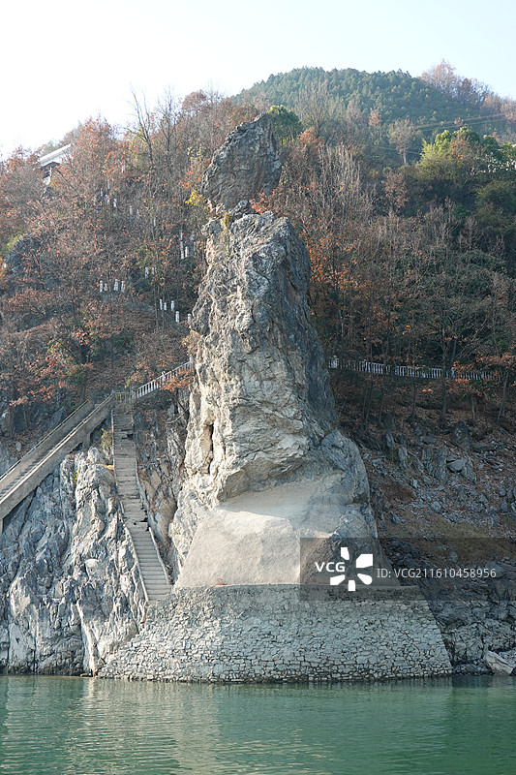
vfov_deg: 39.6
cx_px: 258
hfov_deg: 27.0
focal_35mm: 50
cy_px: 388
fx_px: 1075
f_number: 4.5
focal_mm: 19.03
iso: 125
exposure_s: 1/200
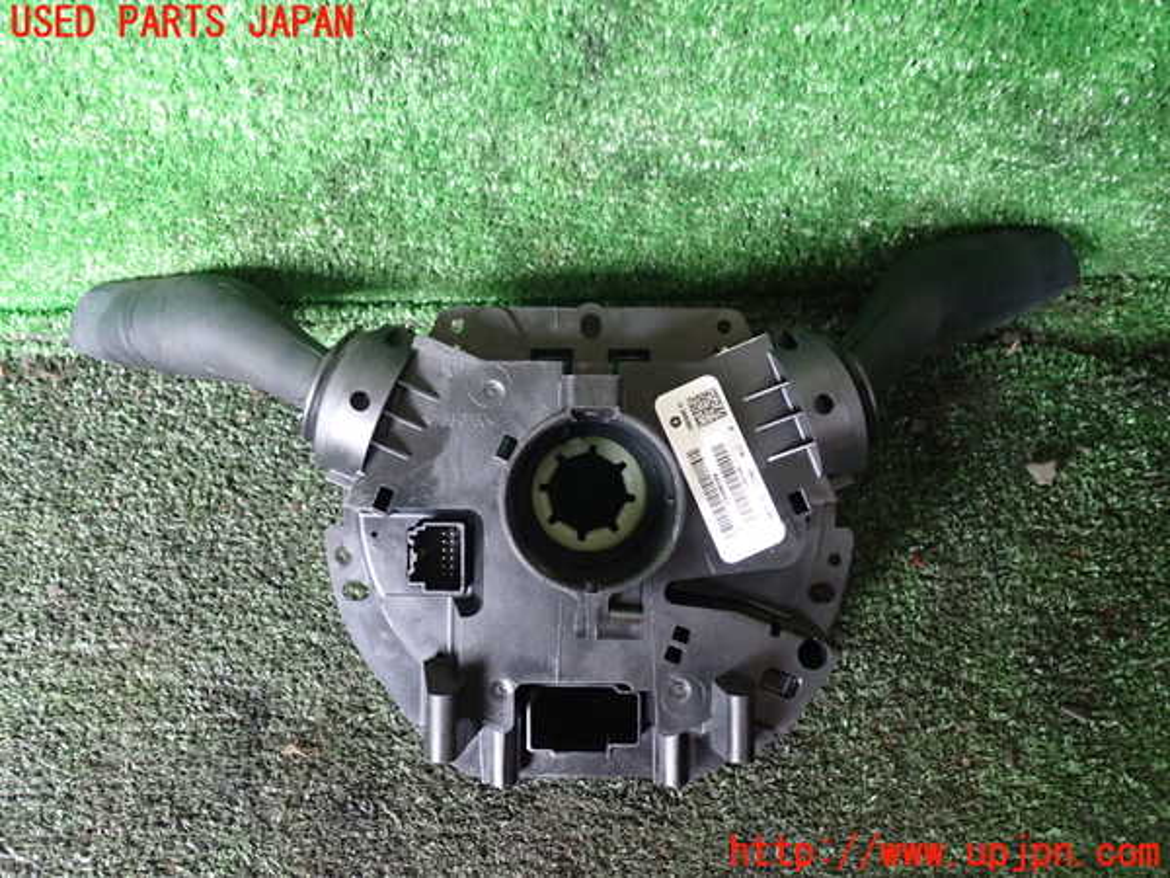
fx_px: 1014
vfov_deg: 46.8
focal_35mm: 30
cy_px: 439
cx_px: 585
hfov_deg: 60.0
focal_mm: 5.4
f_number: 2.3
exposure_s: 1/25
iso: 800
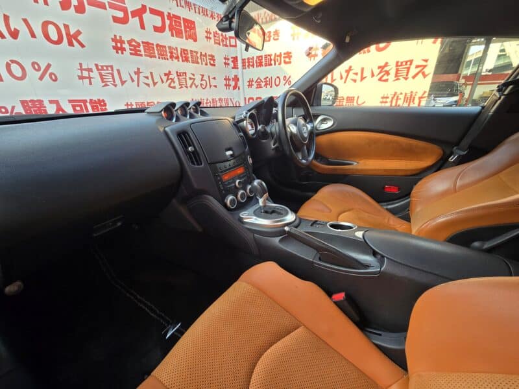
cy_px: 194
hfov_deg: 106.2
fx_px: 195
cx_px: 260
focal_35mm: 13
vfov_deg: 89.9
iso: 80
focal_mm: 2.2
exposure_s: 1/100
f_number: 2.2
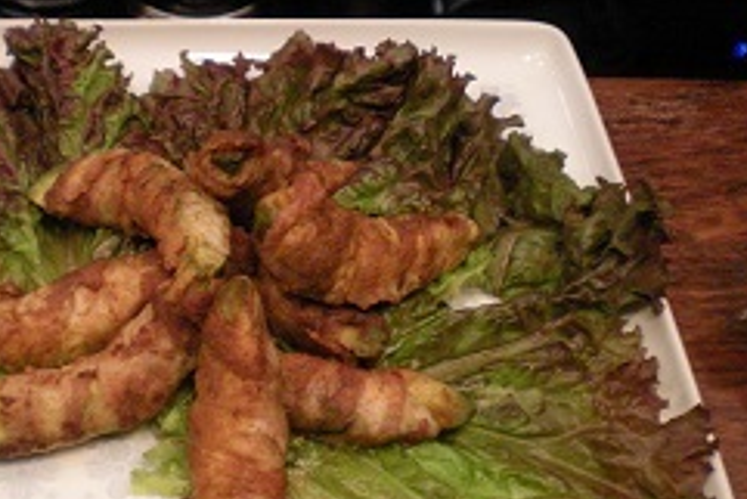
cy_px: 298
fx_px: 1308
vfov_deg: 21.6
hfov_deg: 31.7
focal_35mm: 63
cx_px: 279
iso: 400
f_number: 3.1
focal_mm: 6.3
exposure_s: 1/8.2
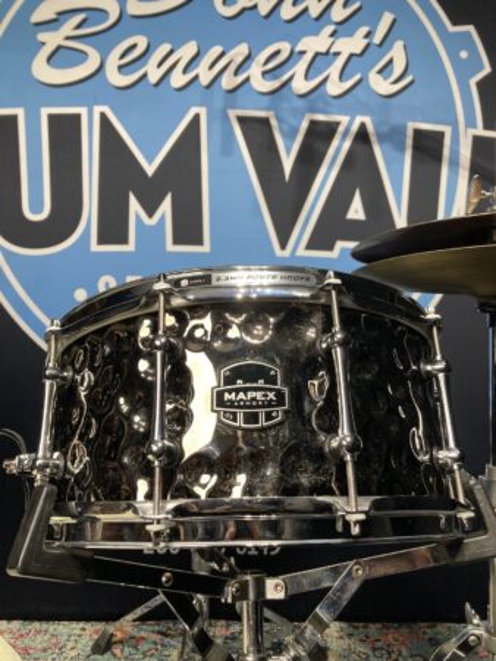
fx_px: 534
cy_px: 330
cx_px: 248
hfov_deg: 49.8
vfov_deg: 63.4
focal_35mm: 28
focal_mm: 3.99
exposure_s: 1/60
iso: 100
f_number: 1.8
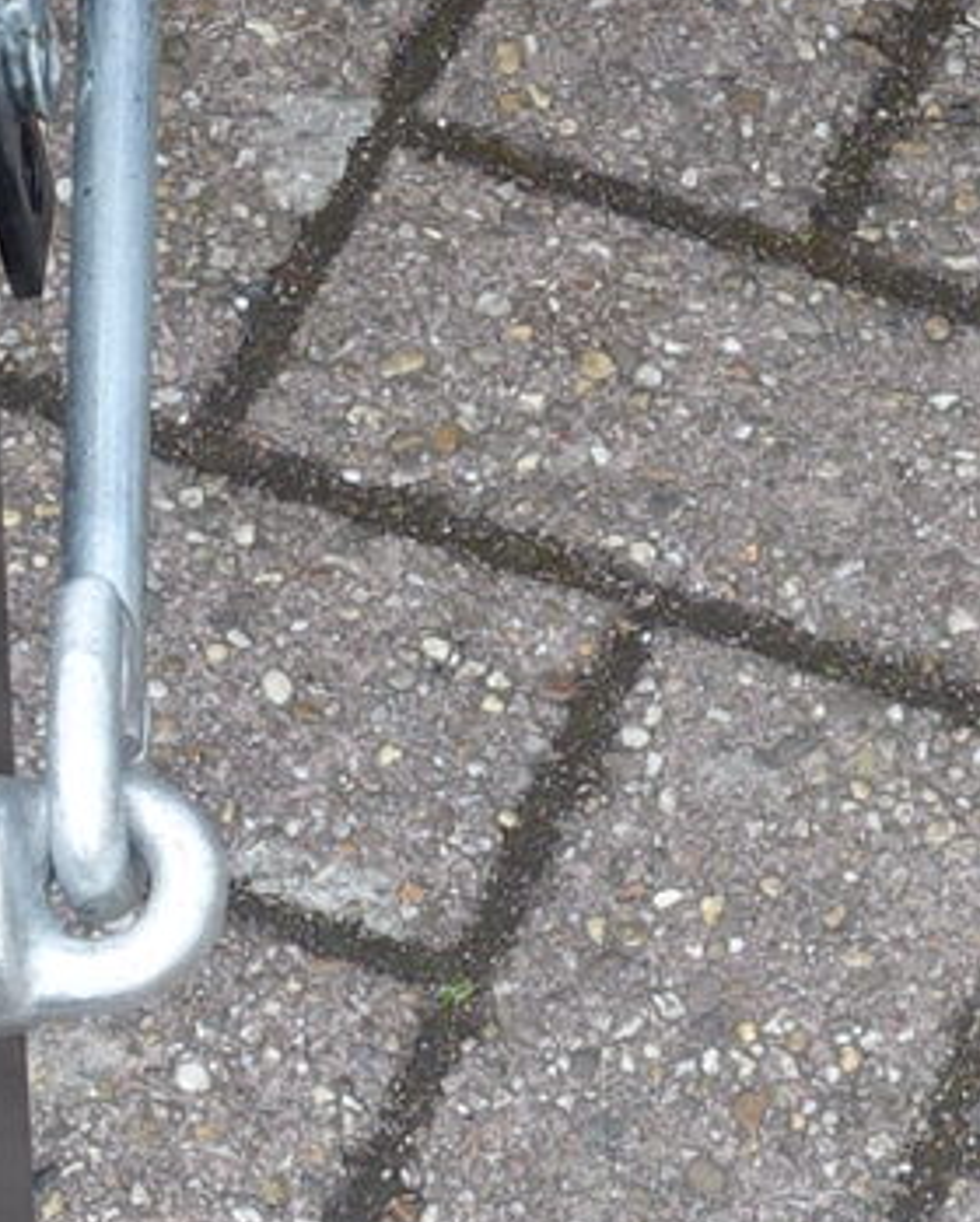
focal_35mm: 165
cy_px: -74
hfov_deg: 9.4
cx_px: 835
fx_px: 5972
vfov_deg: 11.5
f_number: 4
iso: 125
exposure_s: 1/80
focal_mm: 8.8
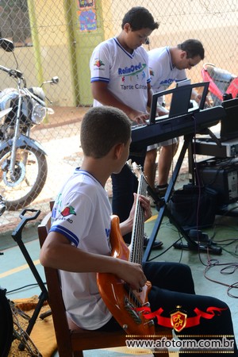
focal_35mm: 75
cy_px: 178
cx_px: 119
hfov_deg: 18.2
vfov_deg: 27.0
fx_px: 744
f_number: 8
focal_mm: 50
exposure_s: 1/160
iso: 400
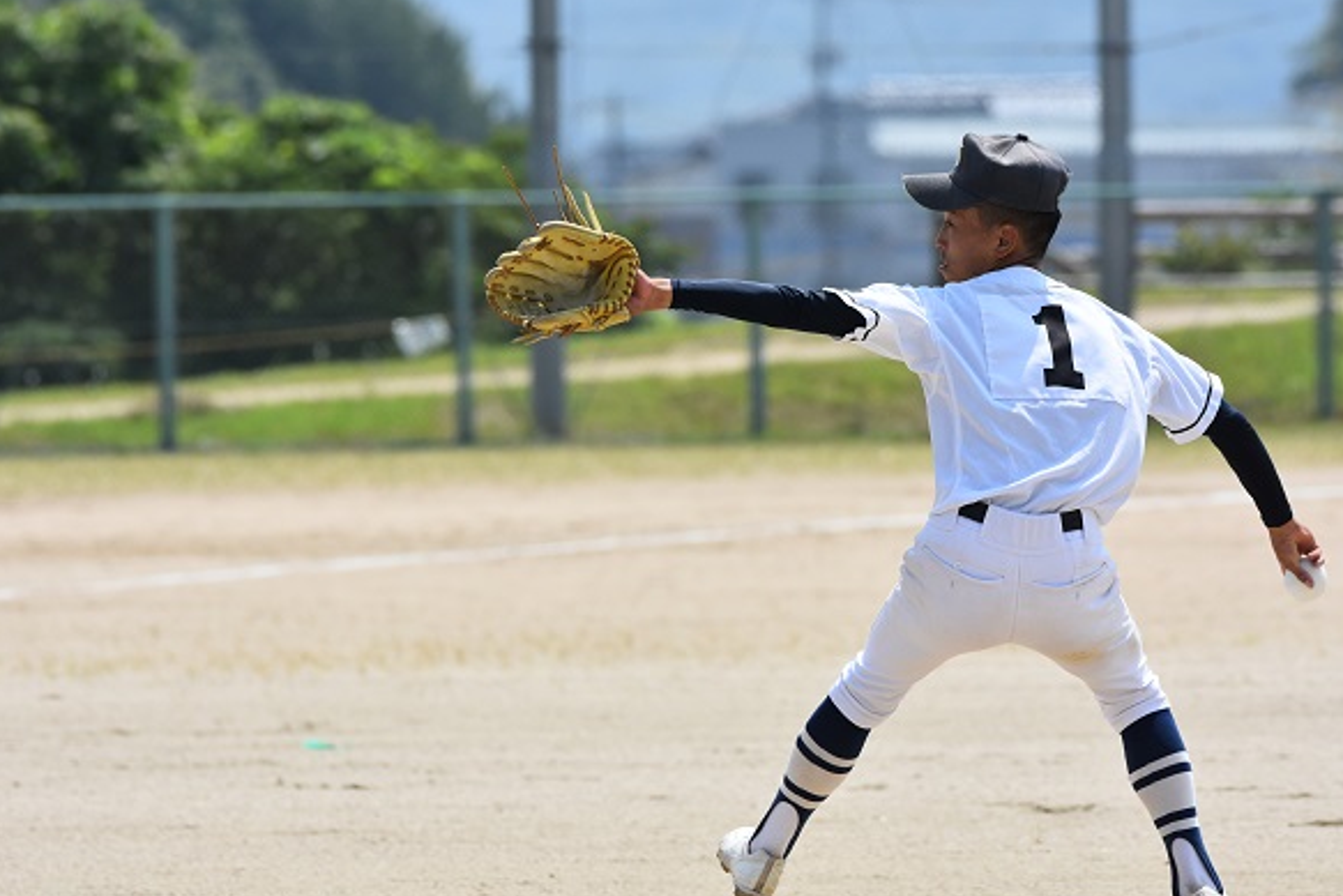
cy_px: 449
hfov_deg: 4.8
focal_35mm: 432
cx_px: 677
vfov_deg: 3.2
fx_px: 16119
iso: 400
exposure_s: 1/1600
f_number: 7.1
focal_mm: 280
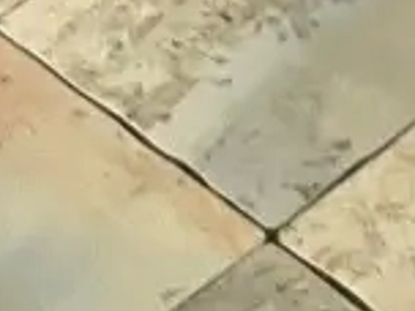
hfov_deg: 8.3
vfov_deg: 5.1
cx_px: 822
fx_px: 2733
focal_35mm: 228
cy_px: -1296
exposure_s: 1/50
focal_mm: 5.1
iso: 400
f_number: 1.6
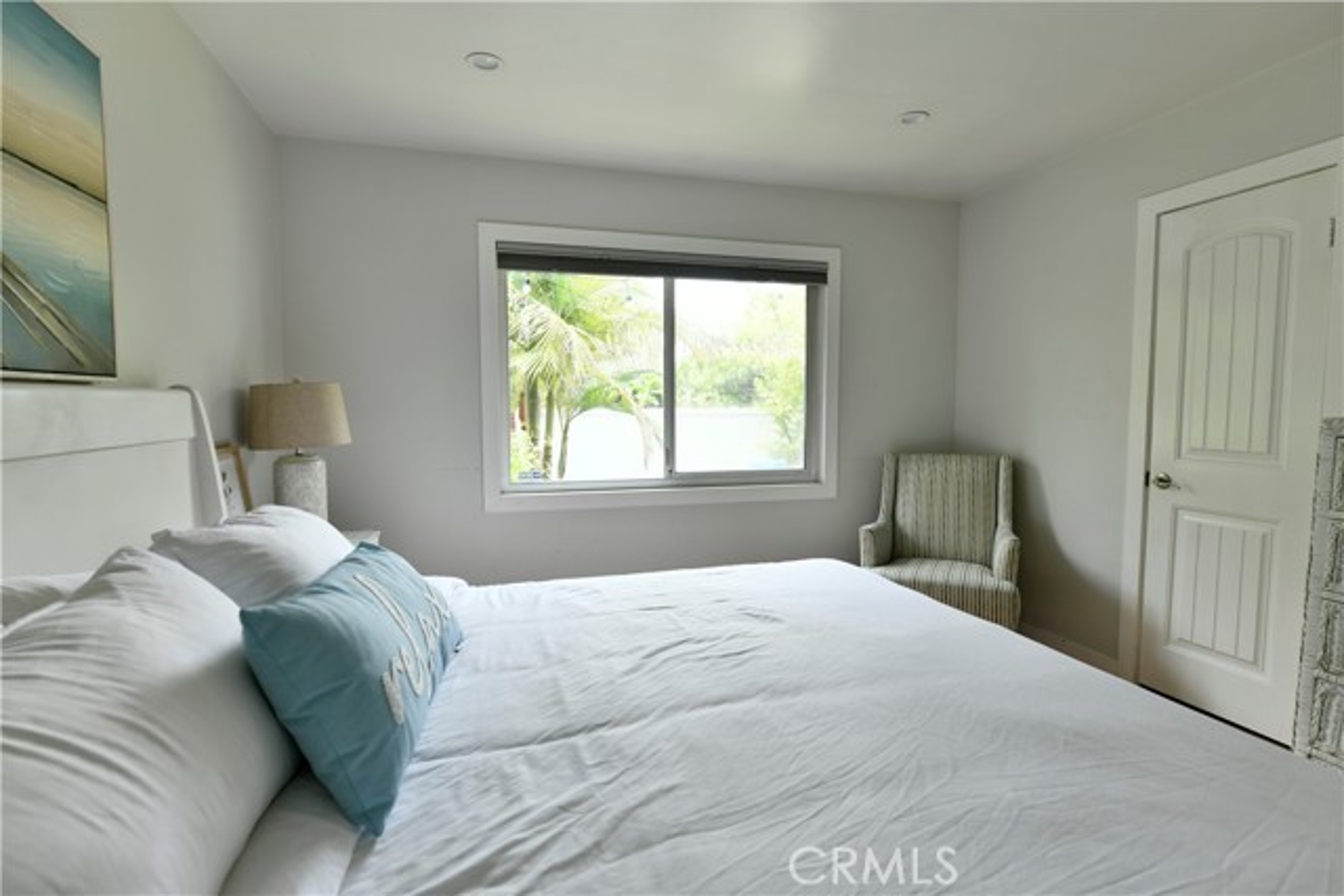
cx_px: 672
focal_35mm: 18
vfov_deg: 67.4
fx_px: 672
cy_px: 448
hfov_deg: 90.0
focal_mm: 18
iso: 100
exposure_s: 1/25
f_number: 6.3
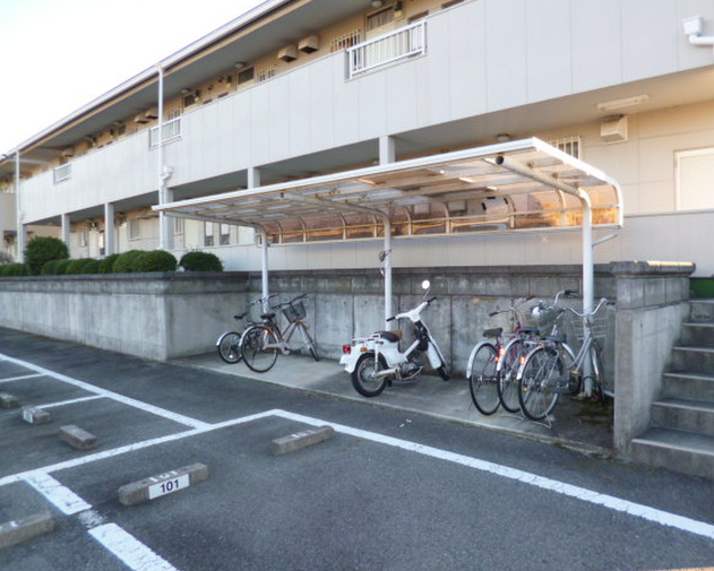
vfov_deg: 54.9
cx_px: 394
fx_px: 550
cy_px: 282
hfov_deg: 65.9
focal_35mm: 26
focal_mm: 4.3
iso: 100
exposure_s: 1/160
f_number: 2.5
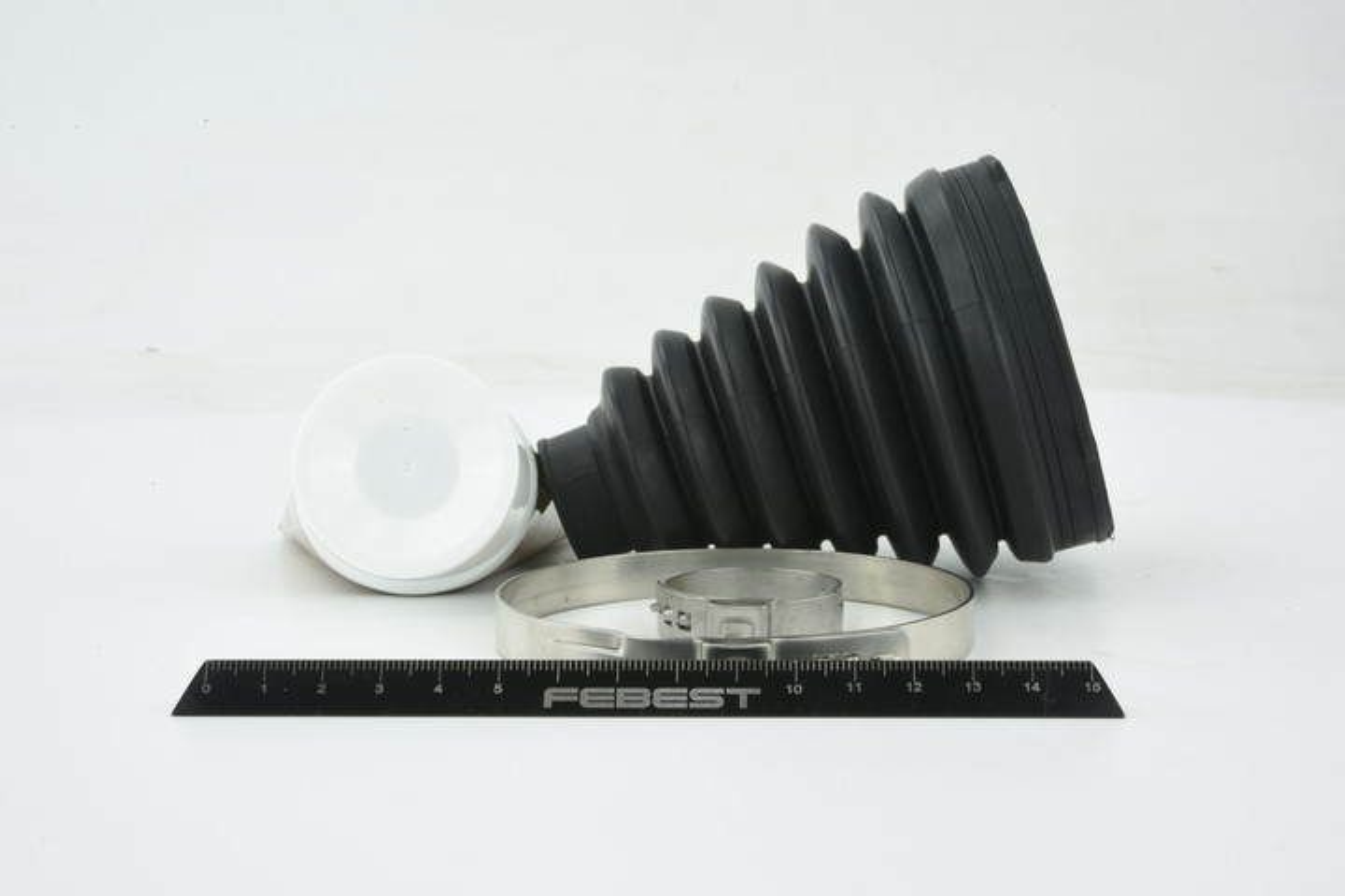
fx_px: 2241
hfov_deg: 33.4
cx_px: 672
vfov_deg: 22.6
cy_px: 448
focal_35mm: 60
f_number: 29
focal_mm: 60
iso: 64
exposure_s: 1/2.5
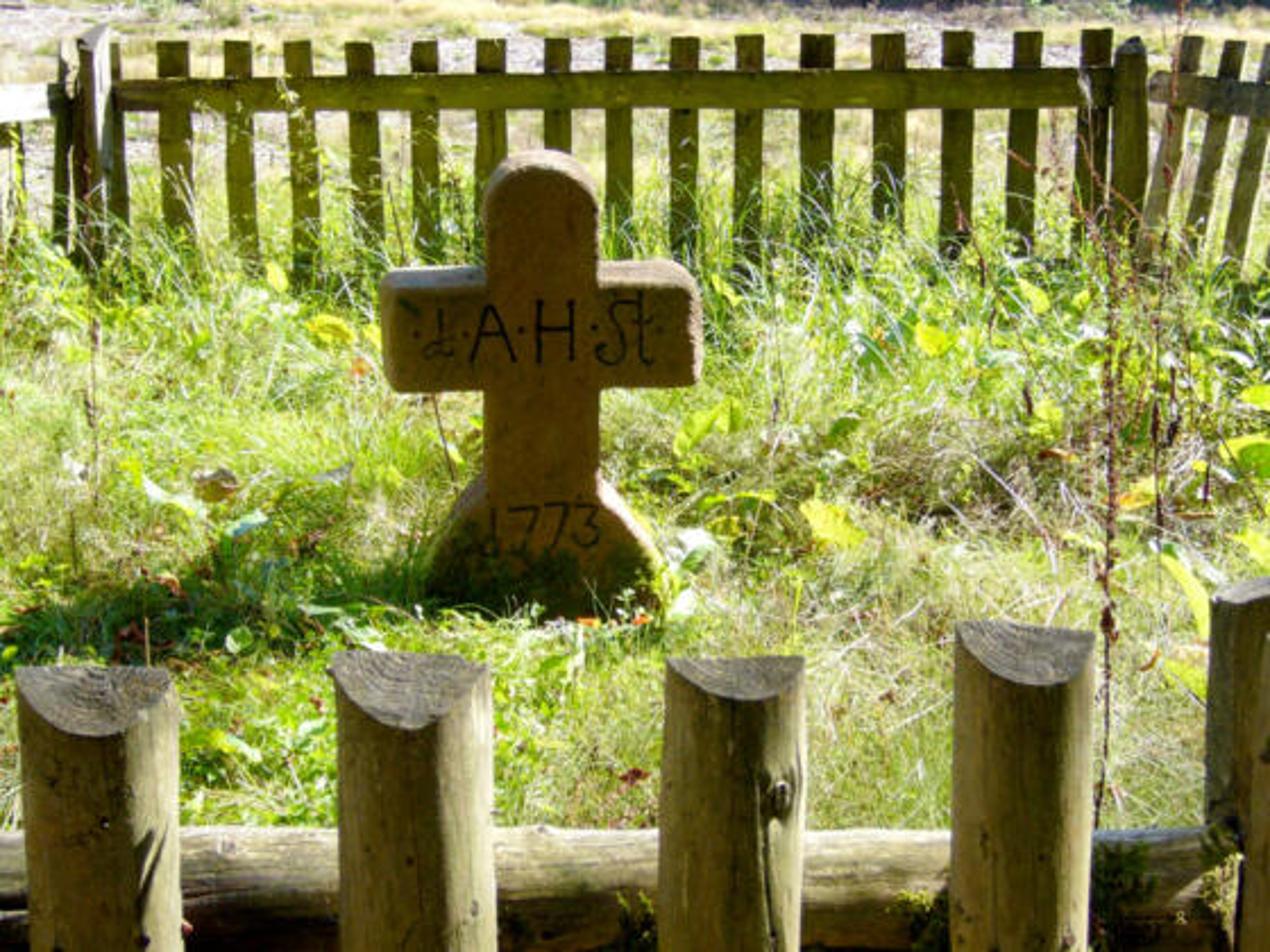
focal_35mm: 63
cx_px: 635
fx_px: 2311
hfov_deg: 30.7
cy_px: 476
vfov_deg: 23.3
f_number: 3.8
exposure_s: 1/200
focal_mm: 10.4
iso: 80
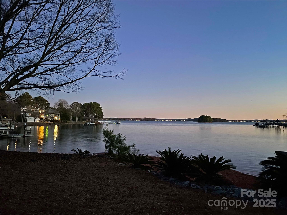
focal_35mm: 26
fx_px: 216
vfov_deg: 53.1
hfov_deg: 67.3
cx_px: 144
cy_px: 108
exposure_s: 1/9
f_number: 1.6
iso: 500
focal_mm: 4.2
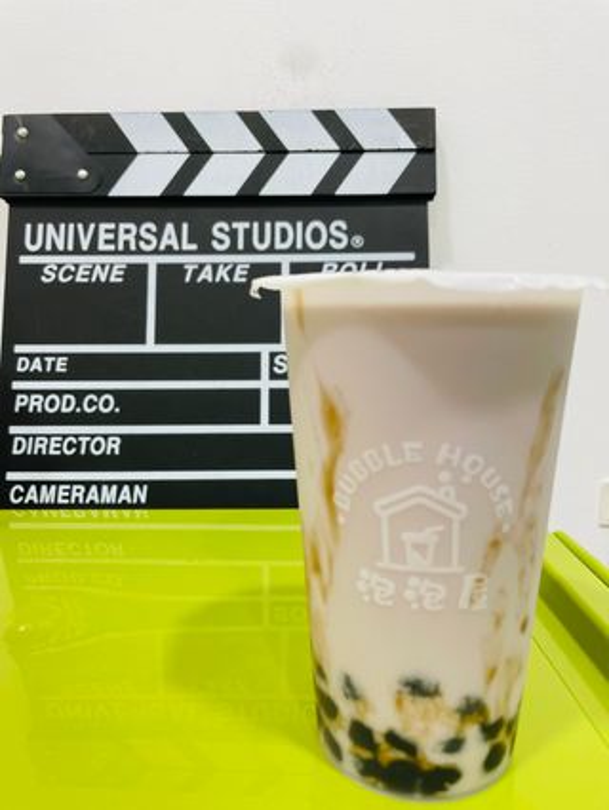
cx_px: 304
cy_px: 405
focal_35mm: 26
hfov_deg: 53.1
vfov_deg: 67.3
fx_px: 609
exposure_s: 1/100
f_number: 1.6
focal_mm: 4.2
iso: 125
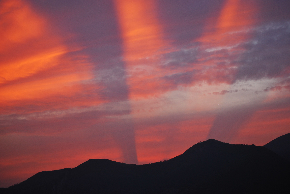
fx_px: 665
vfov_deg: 16.6
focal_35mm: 82
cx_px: 145
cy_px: 97
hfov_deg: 24.6
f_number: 4
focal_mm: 55
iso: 200
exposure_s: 1/40
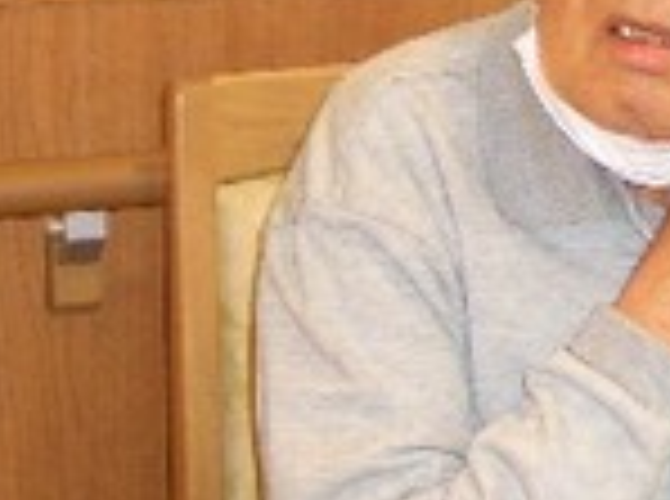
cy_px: -151
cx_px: 782
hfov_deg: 13.9
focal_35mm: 138
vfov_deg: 10.5
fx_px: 2665
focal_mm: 6.8
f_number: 2.8
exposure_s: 1/60
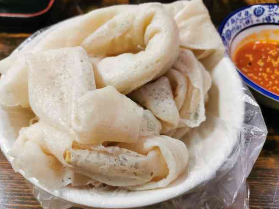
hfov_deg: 61.6
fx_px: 234
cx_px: 134
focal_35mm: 29
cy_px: 110
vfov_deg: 48.2
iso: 320
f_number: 1.8
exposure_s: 1/33.3
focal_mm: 5.58
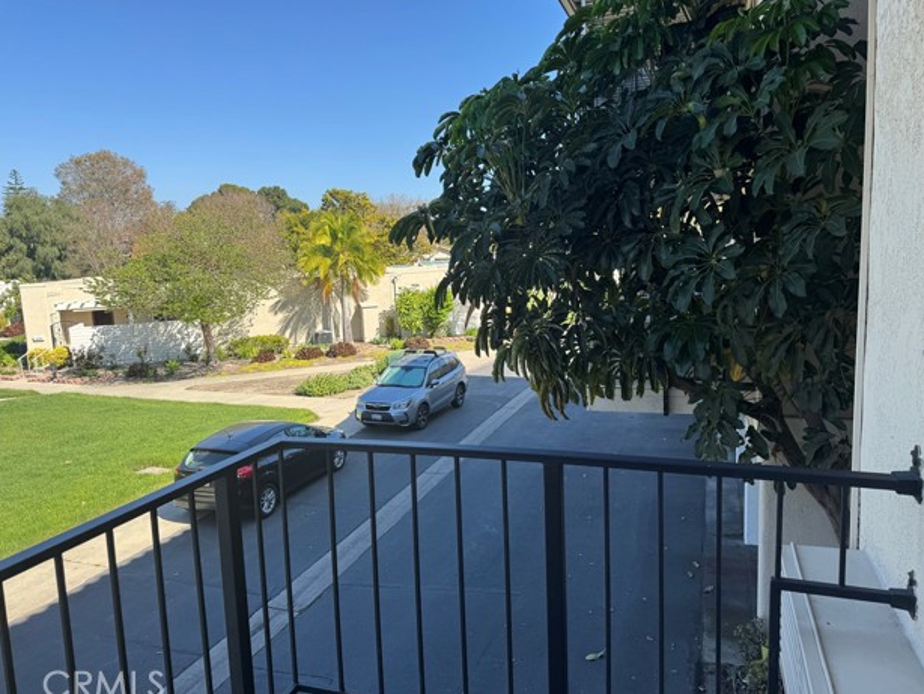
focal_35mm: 25
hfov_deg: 69.4
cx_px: 465
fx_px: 668
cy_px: 345
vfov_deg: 54.9
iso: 80
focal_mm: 6.76
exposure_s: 1/1980
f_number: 1.78
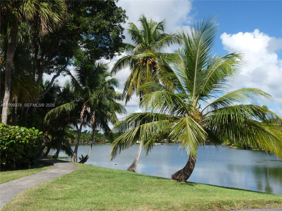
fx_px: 301
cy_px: 106
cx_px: 141
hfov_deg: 50.1
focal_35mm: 37
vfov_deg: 38.7
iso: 100
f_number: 5.6
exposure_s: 1/500
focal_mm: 6.6
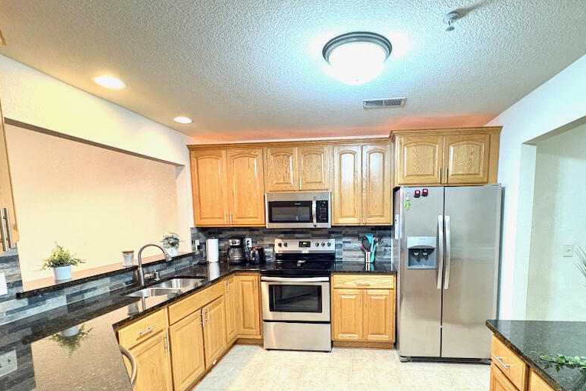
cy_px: 251
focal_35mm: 19
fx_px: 309
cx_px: 330
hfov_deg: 86.5
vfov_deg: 63.4
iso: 800
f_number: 2.2
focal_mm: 2.22
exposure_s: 1/60
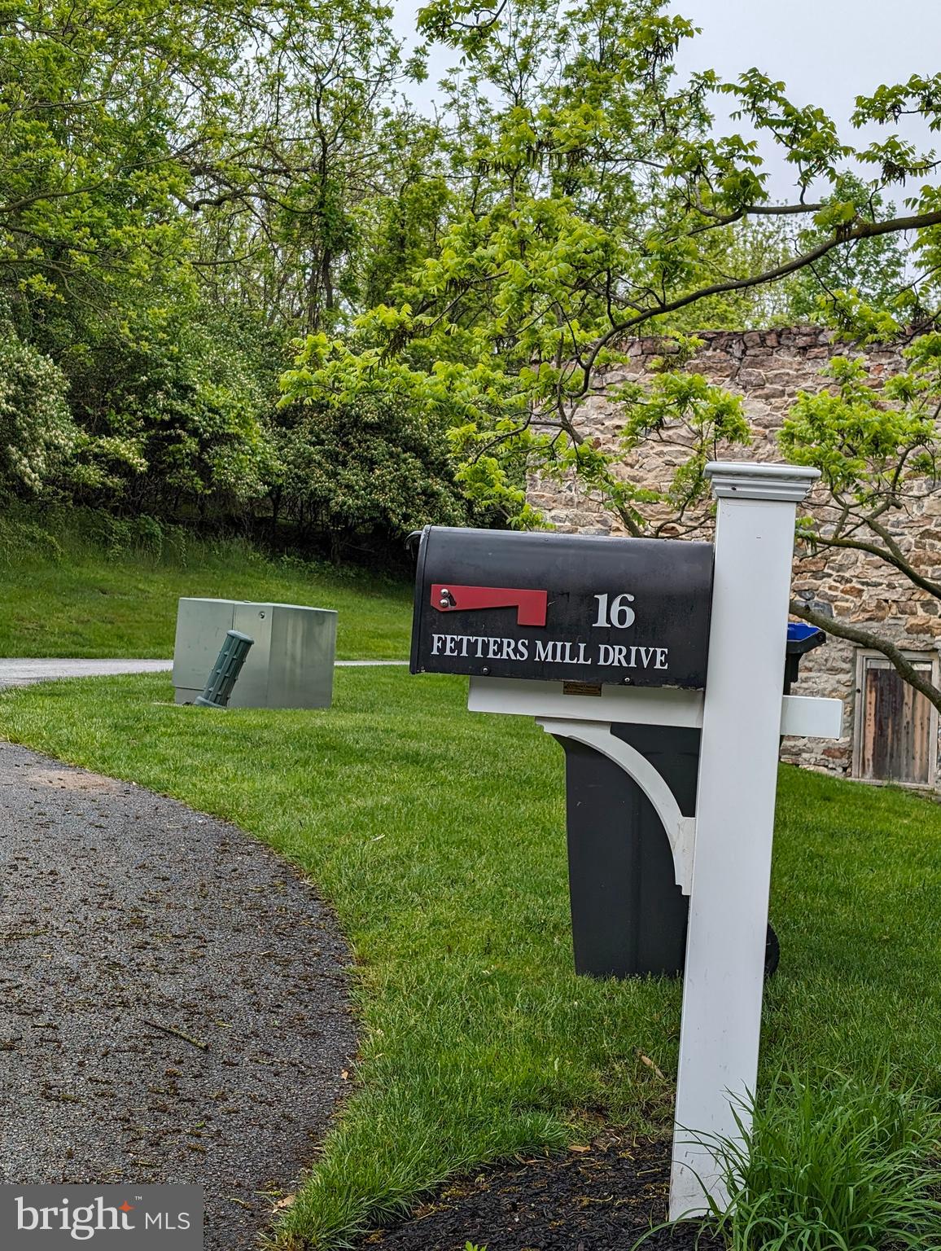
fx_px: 1772
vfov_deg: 38.9
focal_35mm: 49
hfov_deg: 29.7
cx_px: 470
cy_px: 626
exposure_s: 1/517
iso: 23
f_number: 1.68
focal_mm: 6.9
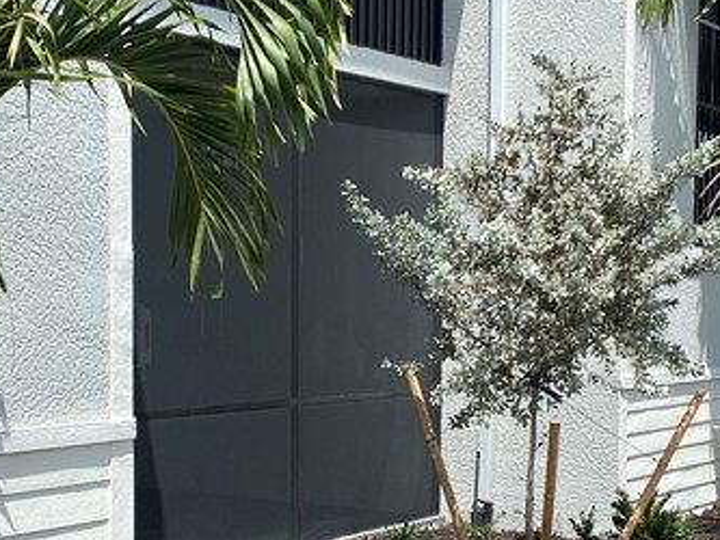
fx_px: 1665
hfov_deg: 24.4
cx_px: 424
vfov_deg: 18.3
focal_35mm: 80
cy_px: 421
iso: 32
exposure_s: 1/2410
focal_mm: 4.25
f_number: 1.8
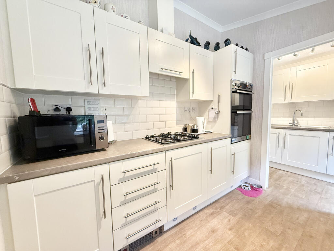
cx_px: 167
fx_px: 135
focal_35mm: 14
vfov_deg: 85.7
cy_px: 126
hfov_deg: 102.1
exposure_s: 1/100
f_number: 2.2
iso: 320
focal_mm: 2.22
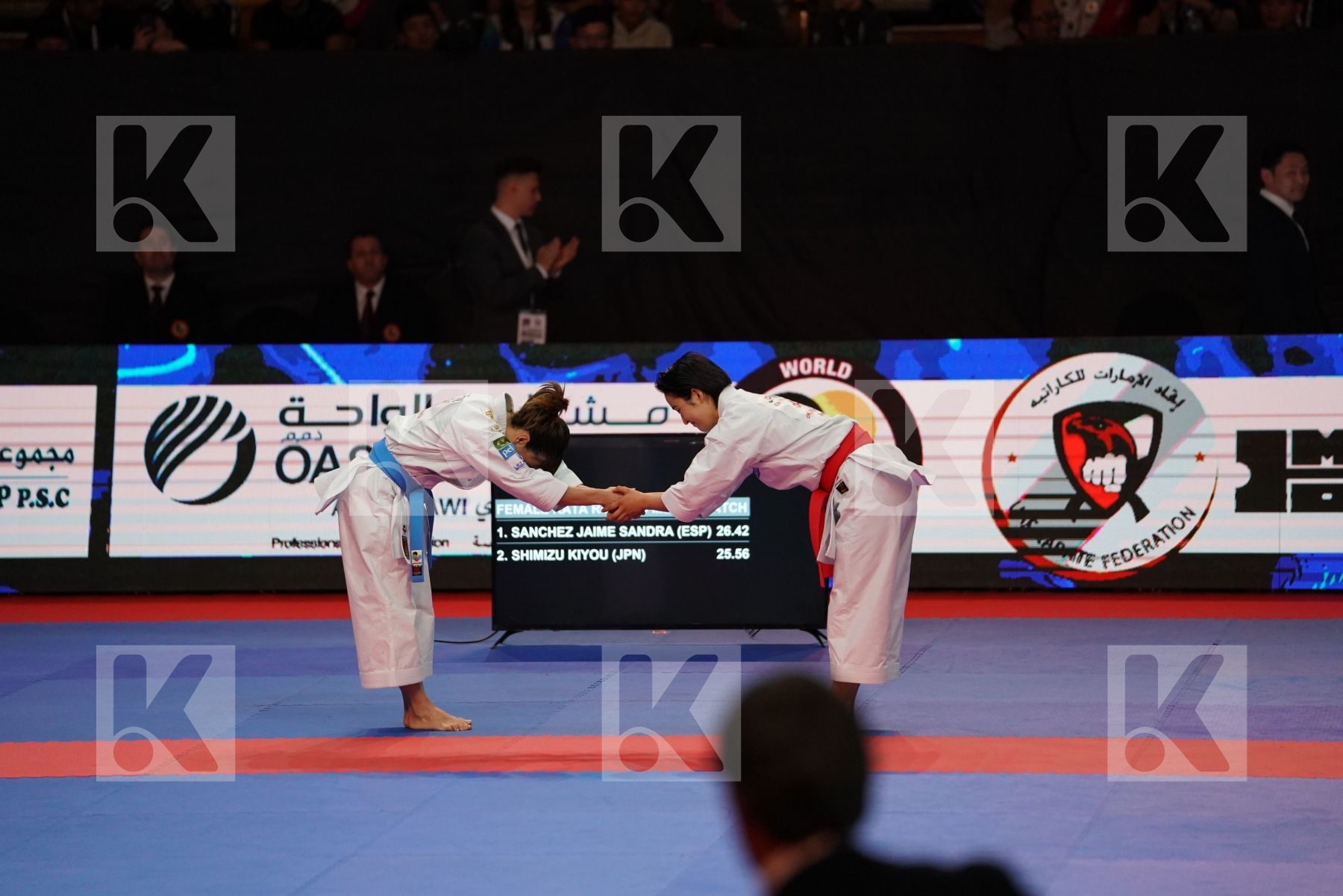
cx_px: 672
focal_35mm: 200
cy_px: 448
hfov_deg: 10.3
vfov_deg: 6.9
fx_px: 7461
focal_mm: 200
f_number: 2.8
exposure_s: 1/500
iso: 2500
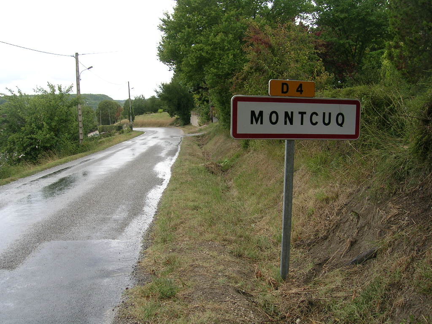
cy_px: 162
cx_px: 216
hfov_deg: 52.6
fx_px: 437
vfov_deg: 40.7
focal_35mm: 35
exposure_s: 1/156
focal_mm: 5.4
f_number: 4.8
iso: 50
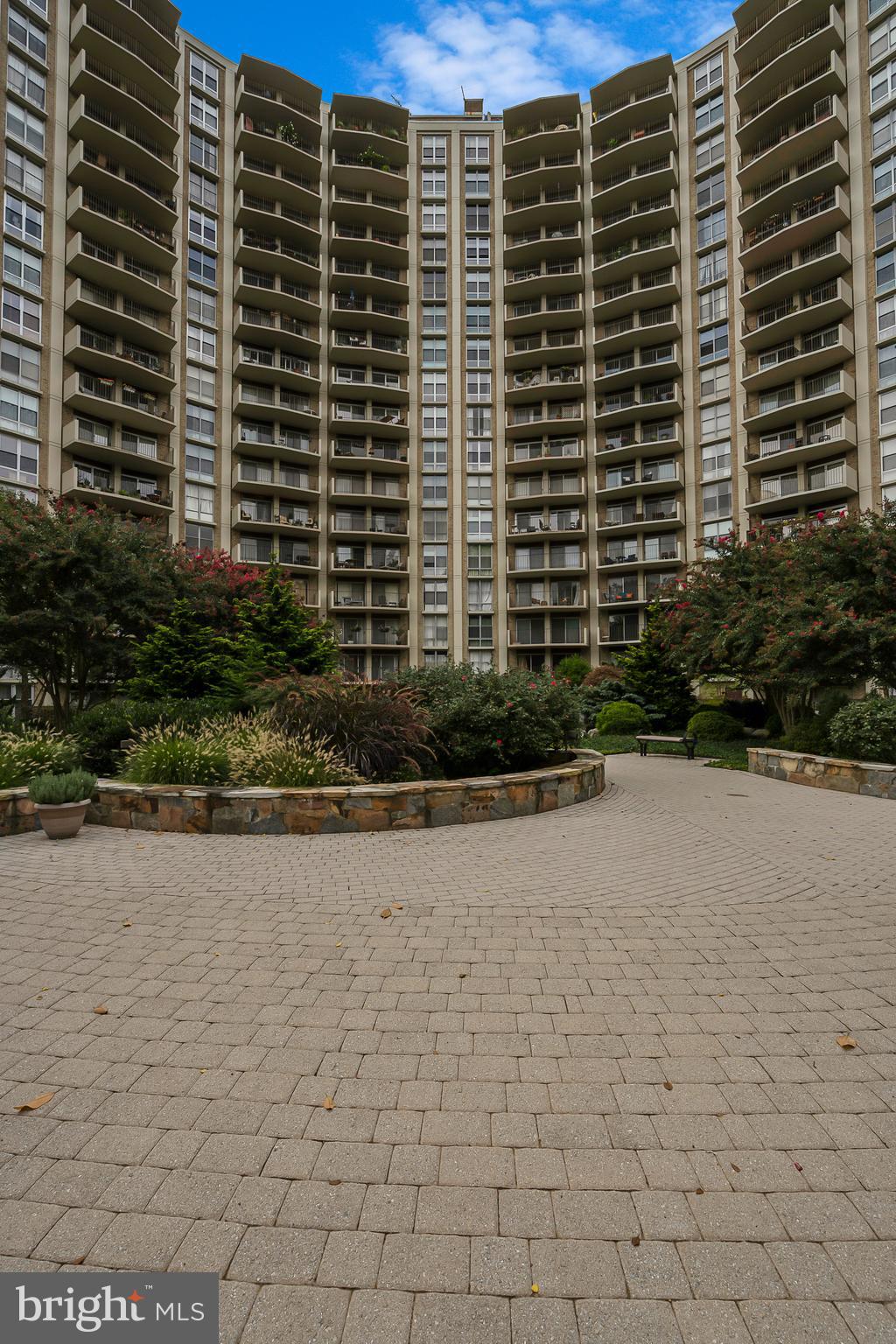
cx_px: 448
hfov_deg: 73.7
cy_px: 672
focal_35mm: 16
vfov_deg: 96.7
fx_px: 597
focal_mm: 16
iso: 200
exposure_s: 1/250
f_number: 14
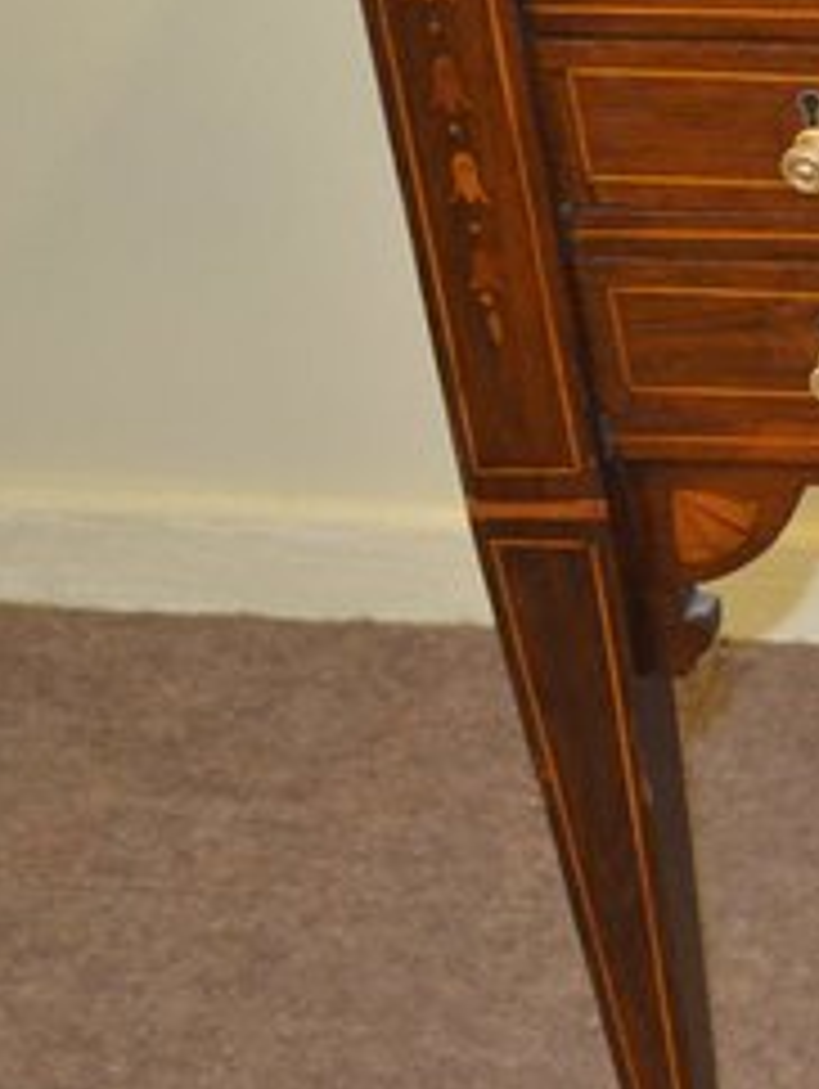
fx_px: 4125
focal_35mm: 131
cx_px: 1800
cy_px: 263
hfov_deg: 10.2
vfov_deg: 15.0
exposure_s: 1/60
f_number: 3.8
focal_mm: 22
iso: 800
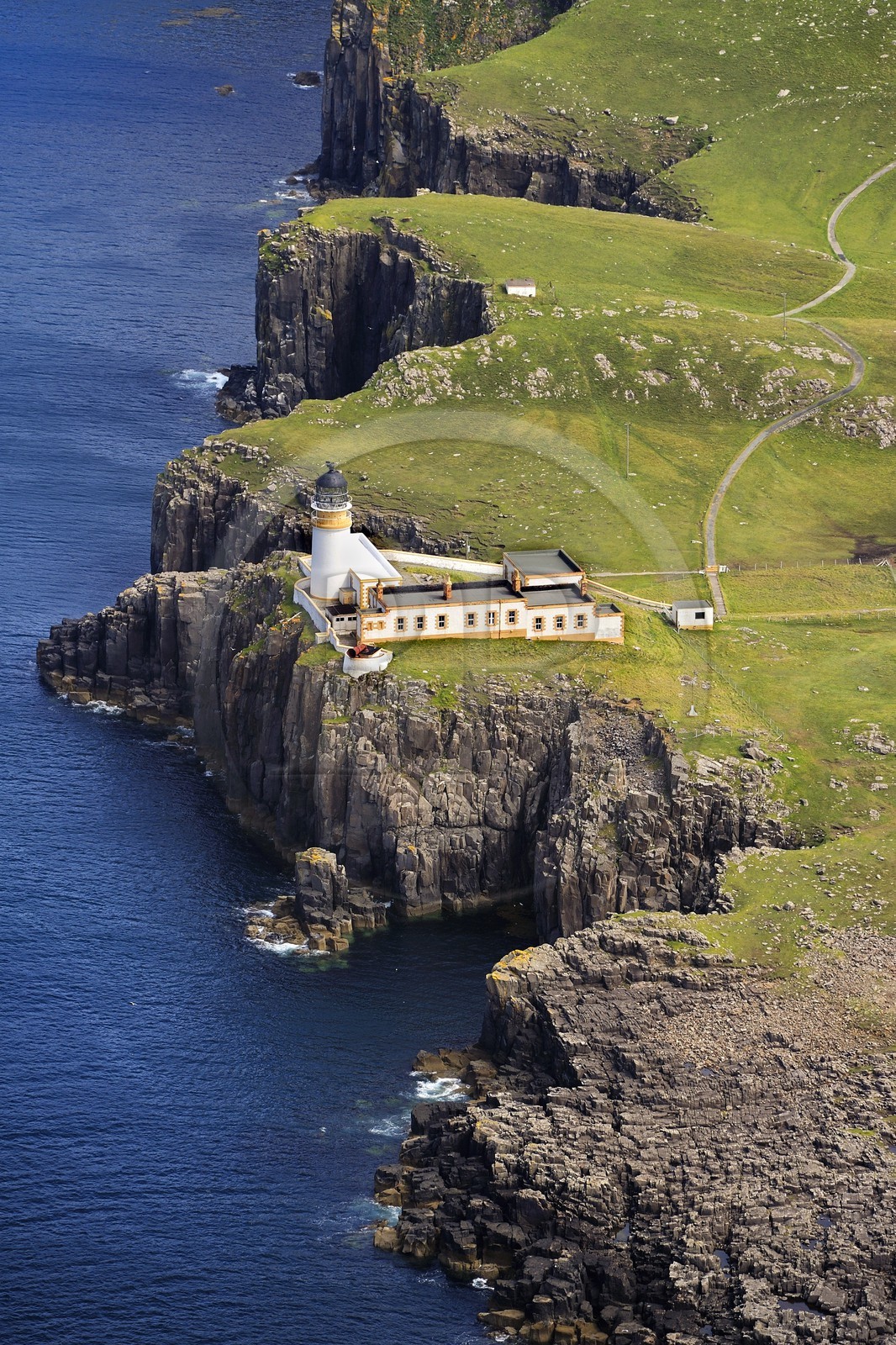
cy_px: 672
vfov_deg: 10.3
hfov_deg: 6.9
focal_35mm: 200
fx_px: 7469
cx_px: 448
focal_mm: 200
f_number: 5.6
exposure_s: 1/800
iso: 200
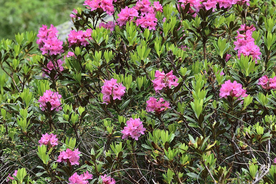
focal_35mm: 267
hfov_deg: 7.7
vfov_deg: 5.1
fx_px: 2045
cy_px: 88
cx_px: 77
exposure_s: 1/80
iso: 200
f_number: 9
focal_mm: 105
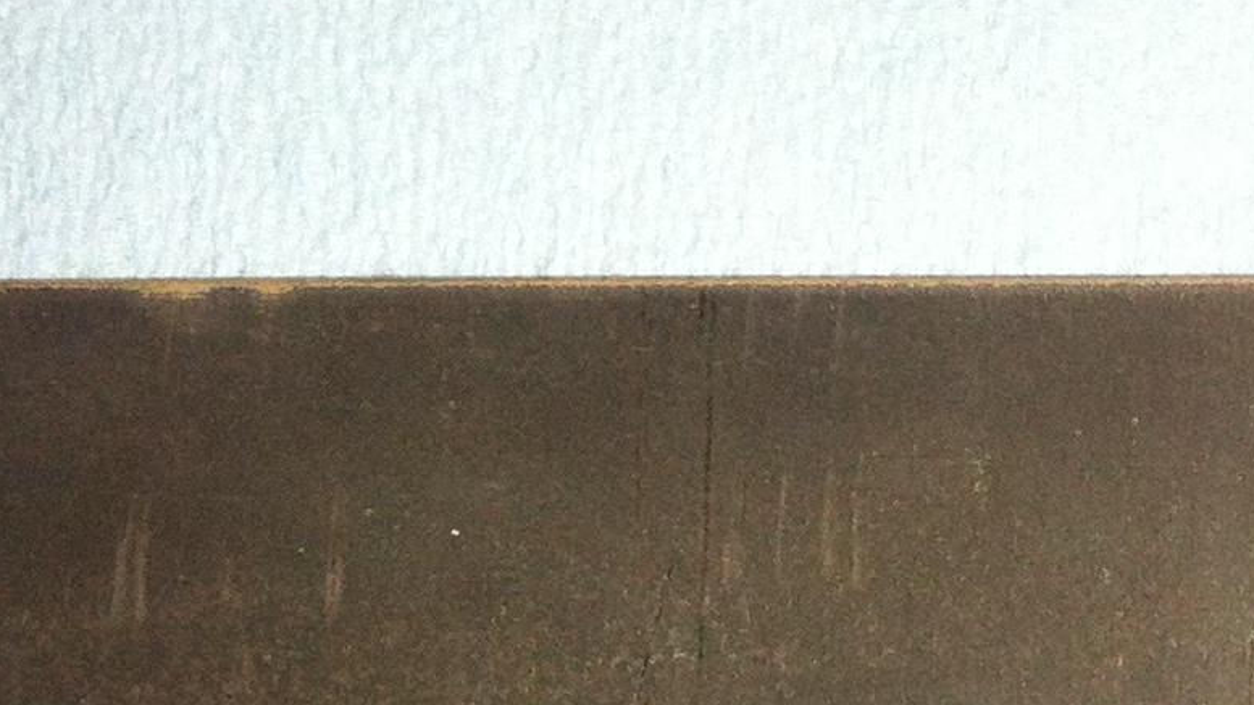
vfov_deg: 9.4
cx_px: 1585
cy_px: 849
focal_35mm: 127
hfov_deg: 16.1
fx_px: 4223
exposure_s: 1/26
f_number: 2.8
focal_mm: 3.85
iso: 80
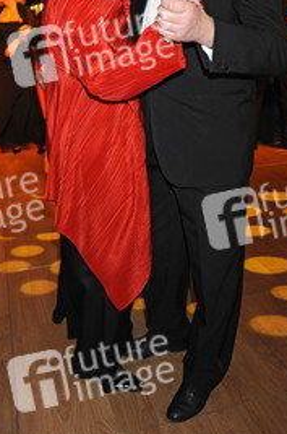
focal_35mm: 42
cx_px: 138
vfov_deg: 45.5
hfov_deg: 31.8
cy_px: 130
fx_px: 504
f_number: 5
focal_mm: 28
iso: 1600
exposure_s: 1/30
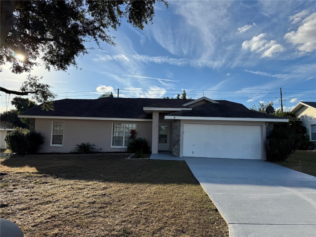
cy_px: 118
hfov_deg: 71.6
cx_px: 158
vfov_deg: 56.8
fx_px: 219
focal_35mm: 24
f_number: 1.78
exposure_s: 1/7092
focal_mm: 6.76
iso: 80
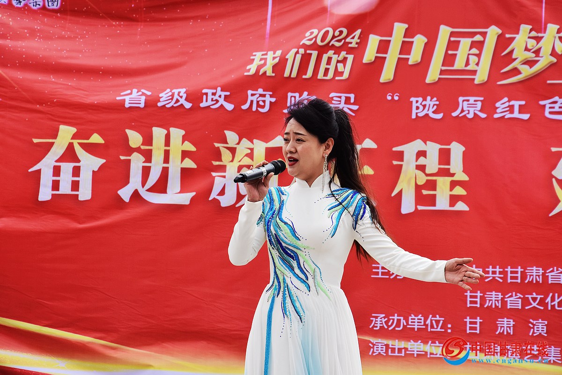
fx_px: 2459
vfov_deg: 8.7
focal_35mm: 158
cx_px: 281
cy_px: 188
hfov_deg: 13.0
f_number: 8
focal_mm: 105
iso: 450
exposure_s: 1/500
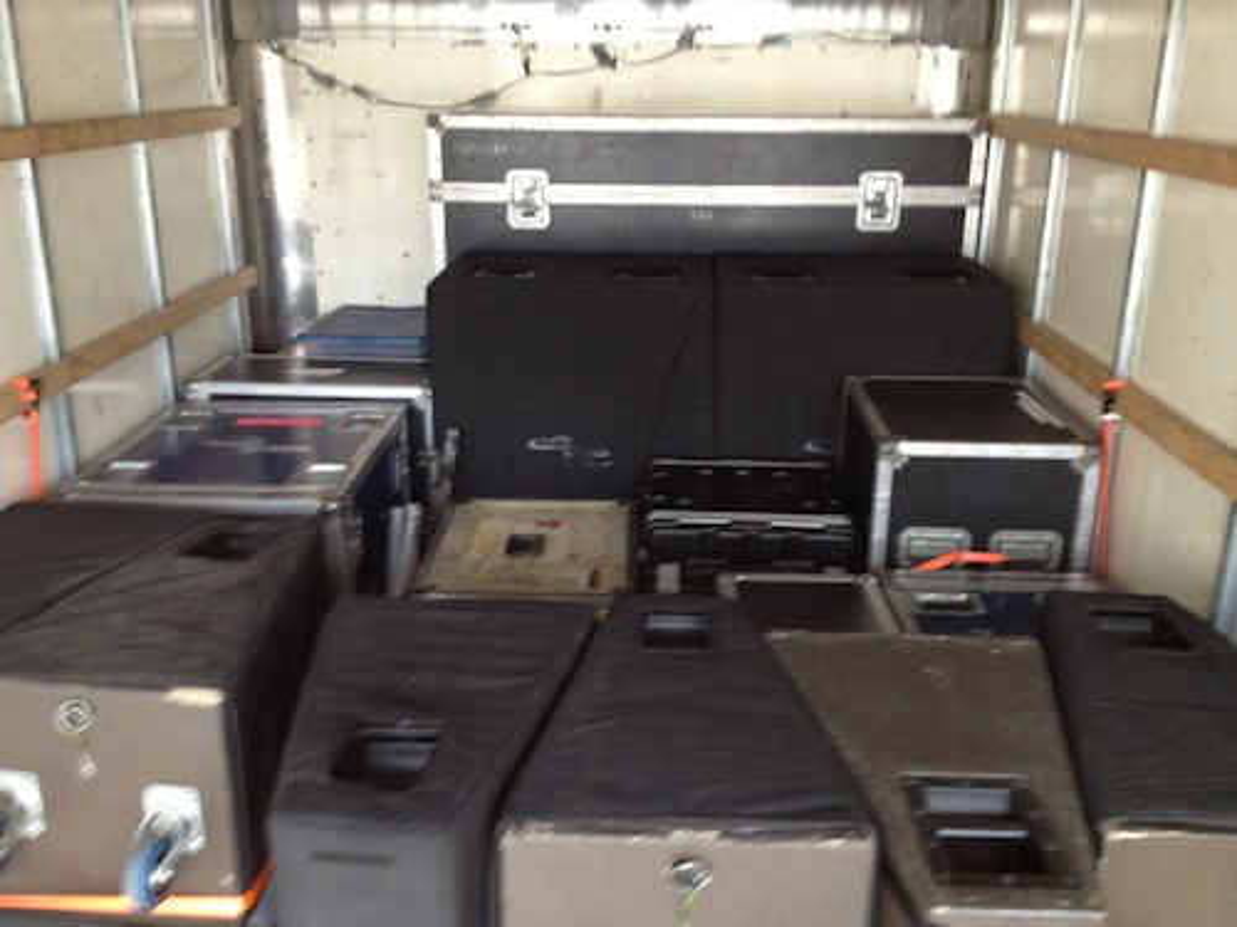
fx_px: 1251
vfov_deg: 40.7
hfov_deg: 52.6
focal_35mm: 35
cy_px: 464
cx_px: 618
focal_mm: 4.28
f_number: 2.4
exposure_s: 1/20
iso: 200
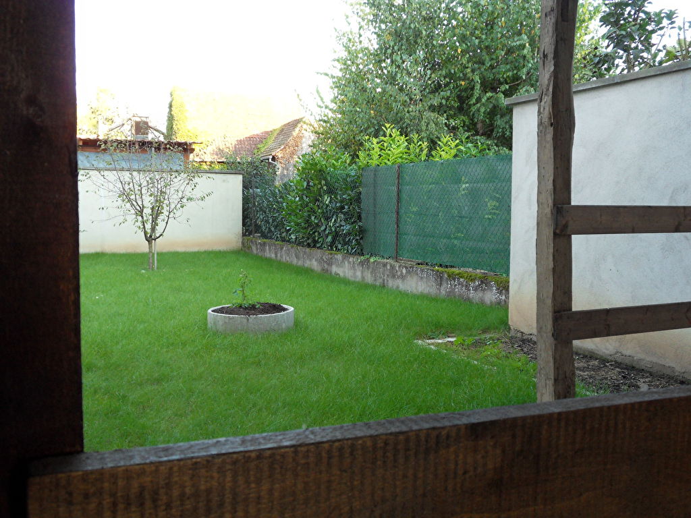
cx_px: 346
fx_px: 719
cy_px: 259
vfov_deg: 39.7
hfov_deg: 51.4
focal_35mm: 36
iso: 100
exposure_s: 1/30
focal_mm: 6.3
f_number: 3.9
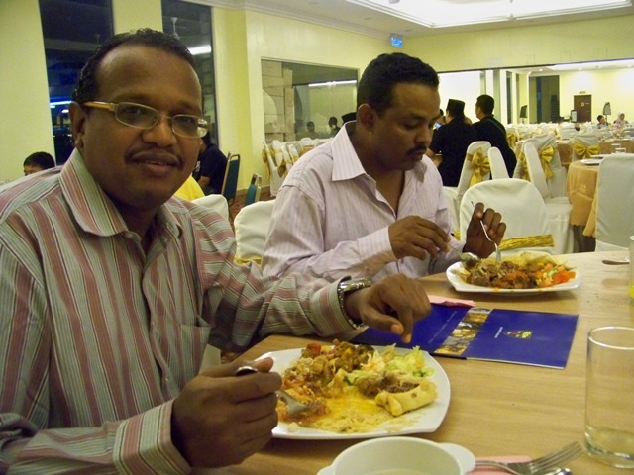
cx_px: 317
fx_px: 604
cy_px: 238
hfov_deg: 55.4
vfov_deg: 42.9
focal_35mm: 33
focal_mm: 5.85
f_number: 2.8
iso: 1000
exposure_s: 1/30
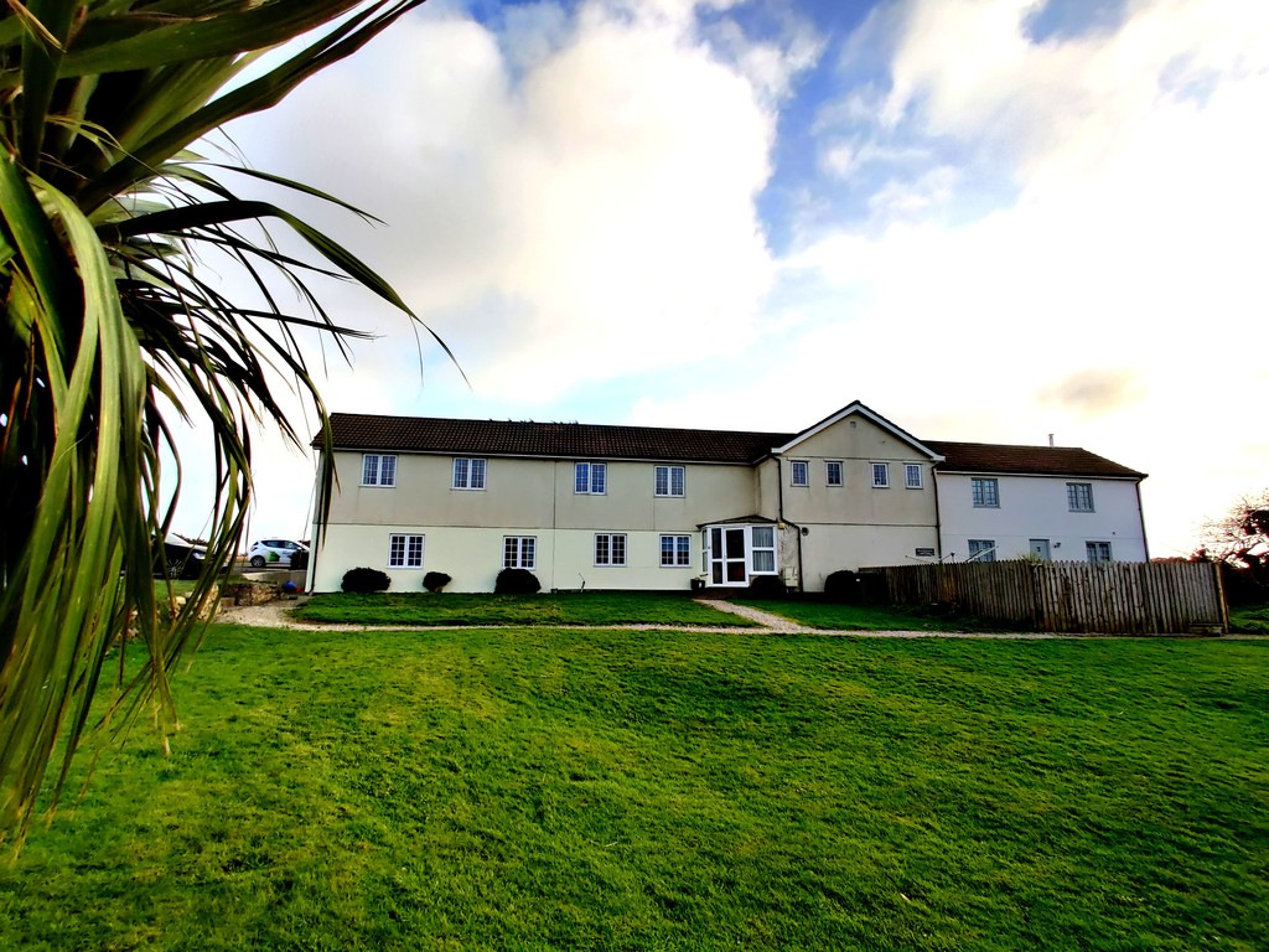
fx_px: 477
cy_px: 476
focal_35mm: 13
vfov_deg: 89.9
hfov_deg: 106.2
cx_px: 634
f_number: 2.2
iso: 100
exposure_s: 1/226
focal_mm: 2.25
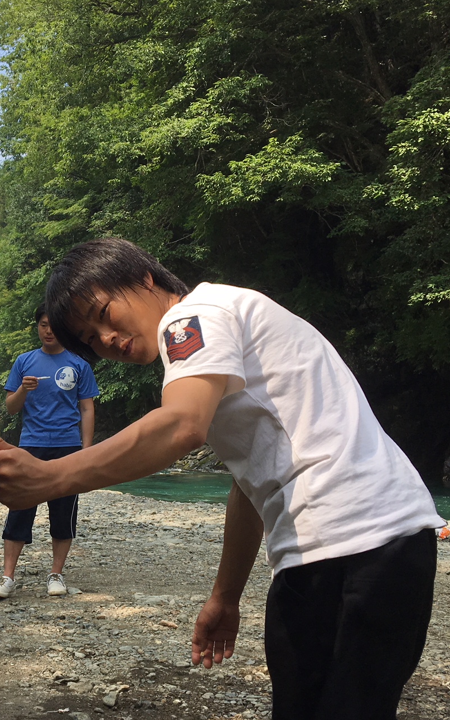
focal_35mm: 48
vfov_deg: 41.8
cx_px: 2
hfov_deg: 25.6
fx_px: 942
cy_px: 394
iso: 25
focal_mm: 4.15
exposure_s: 1/855
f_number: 2.2
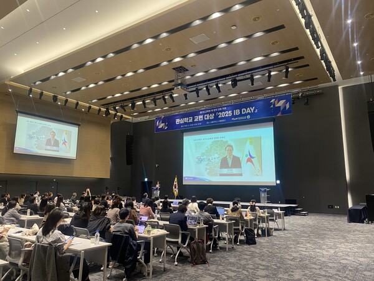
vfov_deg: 53.1
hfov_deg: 67.3
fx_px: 281
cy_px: 140
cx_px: 187
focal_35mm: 26
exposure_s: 1/60
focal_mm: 4.25
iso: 160
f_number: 1.8
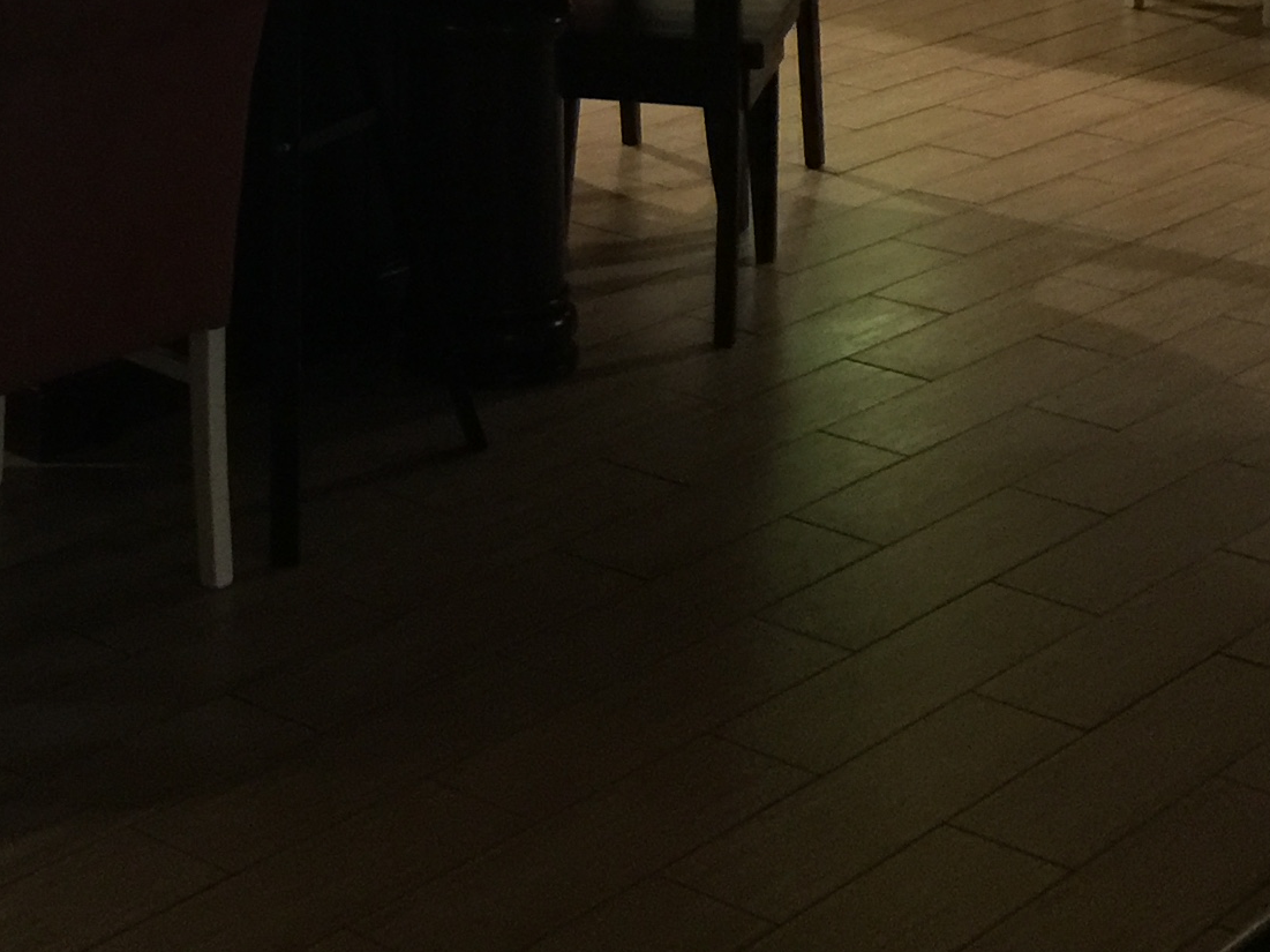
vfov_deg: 15.9
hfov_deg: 22.5
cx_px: 291
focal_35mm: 86
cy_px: -445
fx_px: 3154
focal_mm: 4.15
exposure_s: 1/8
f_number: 2.2
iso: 125
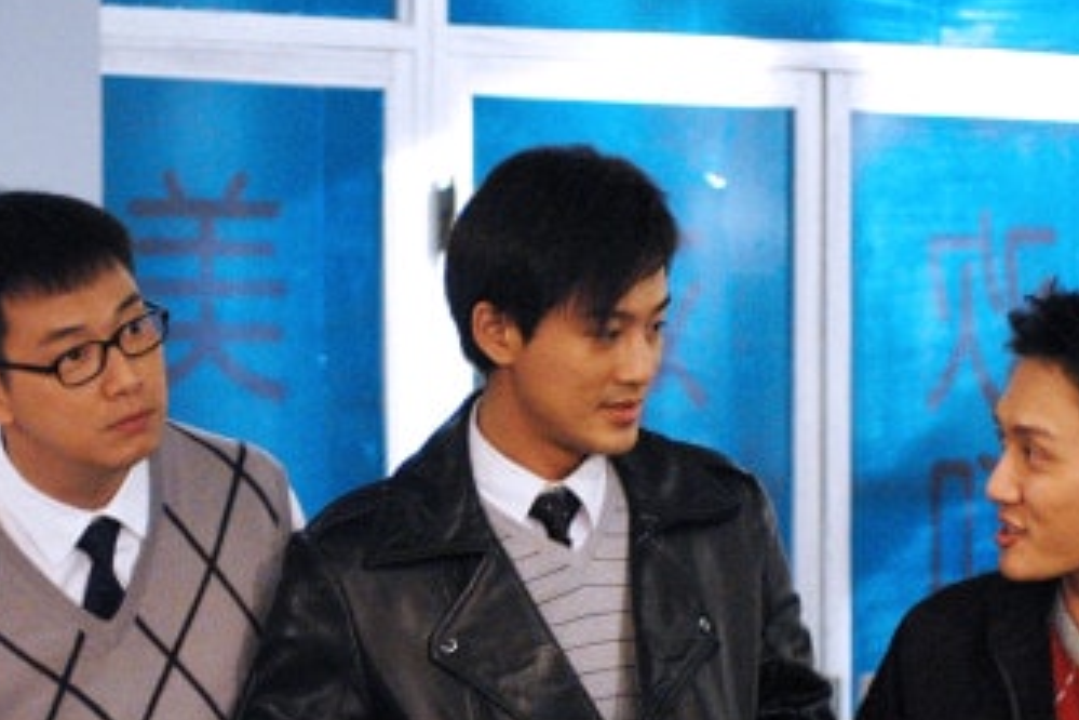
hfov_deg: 8.7
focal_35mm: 237
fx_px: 7103
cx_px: 454
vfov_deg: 5.8
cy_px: 665
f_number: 2.8
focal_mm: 70
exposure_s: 1/90
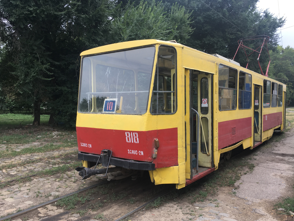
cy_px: 111
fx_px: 255
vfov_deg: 46.8
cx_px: 143
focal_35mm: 30
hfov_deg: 60.0
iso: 25
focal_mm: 4.15
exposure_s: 1/197
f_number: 2.2
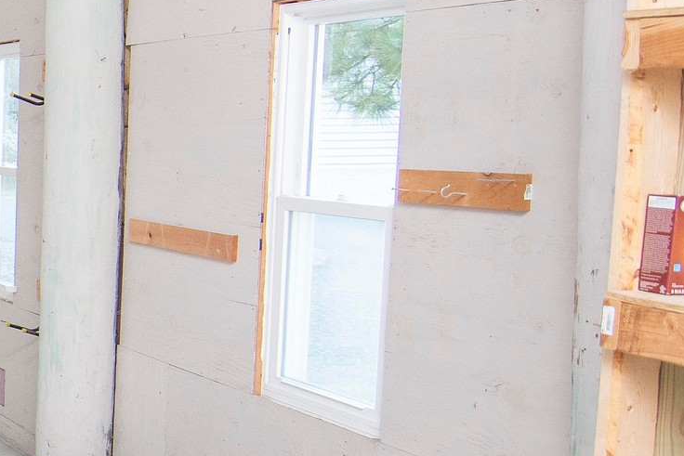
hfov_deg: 22.6
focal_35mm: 66
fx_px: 1254
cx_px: -435
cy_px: 274
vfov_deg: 20.6
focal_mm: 12
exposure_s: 1/60
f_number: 5.6
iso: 400
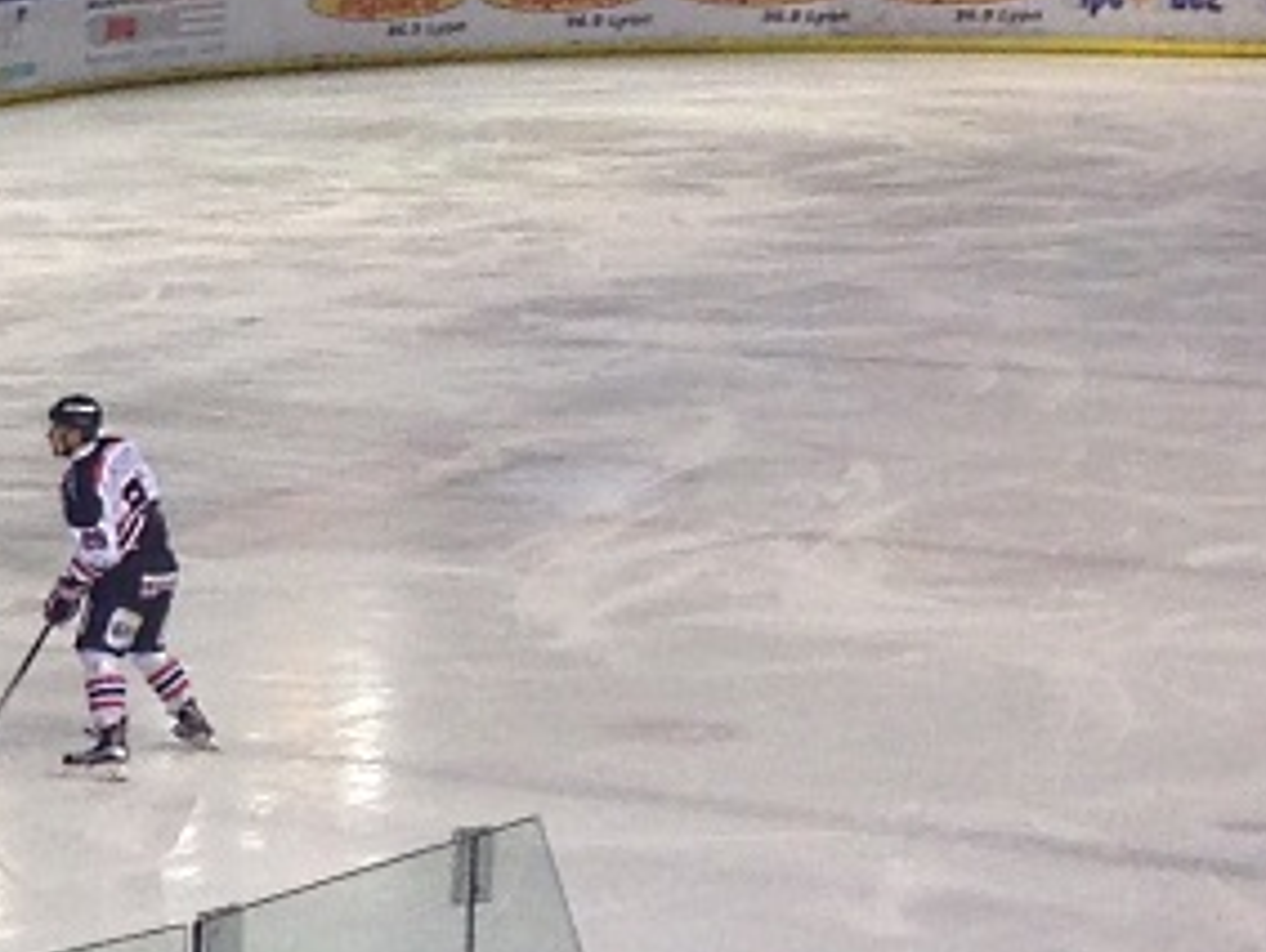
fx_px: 5456
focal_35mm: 149
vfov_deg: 9.9
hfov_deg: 11.6
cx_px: -1454
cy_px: 992
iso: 80
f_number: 2.4
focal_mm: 4.12
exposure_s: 1/120
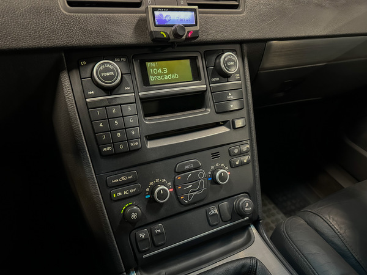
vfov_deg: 56.8
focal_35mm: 24
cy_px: 138
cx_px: 184
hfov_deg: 71.6
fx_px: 254
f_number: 1.78
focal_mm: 6.86
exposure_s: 1/30
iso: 1600
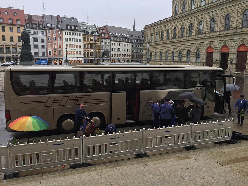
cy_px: 93
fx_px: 208
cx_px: 124
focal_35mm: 29
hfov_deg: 61.7
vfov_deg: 48.2
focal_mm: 4.15
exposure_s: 1/100
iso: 32
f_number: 2.2
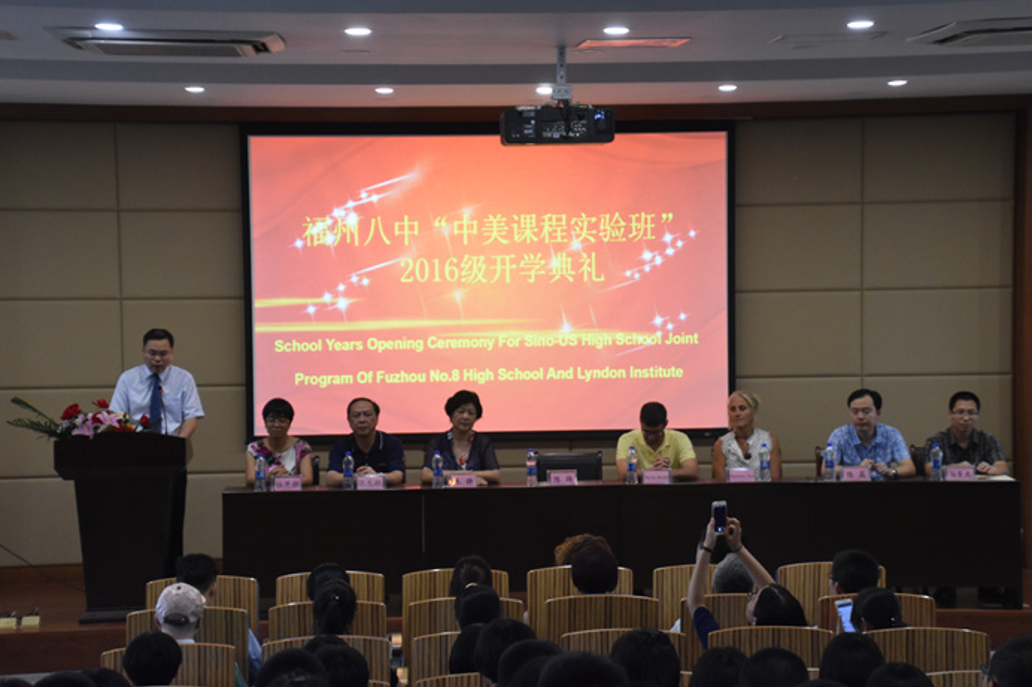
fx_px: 2522
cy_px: 343
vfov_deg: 15.5
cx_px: 516
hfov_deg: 23.1
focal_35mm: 88
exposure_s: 1/60
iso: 2000
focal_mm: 58
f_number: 5
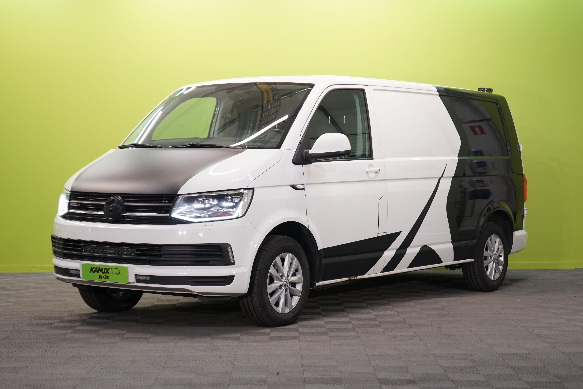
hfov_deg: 28.8
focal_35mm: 70
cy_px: 194
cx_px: 292
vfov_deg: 19.5
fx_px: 1134
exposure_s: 1/100
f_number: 5.6
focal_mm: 70
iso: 1250
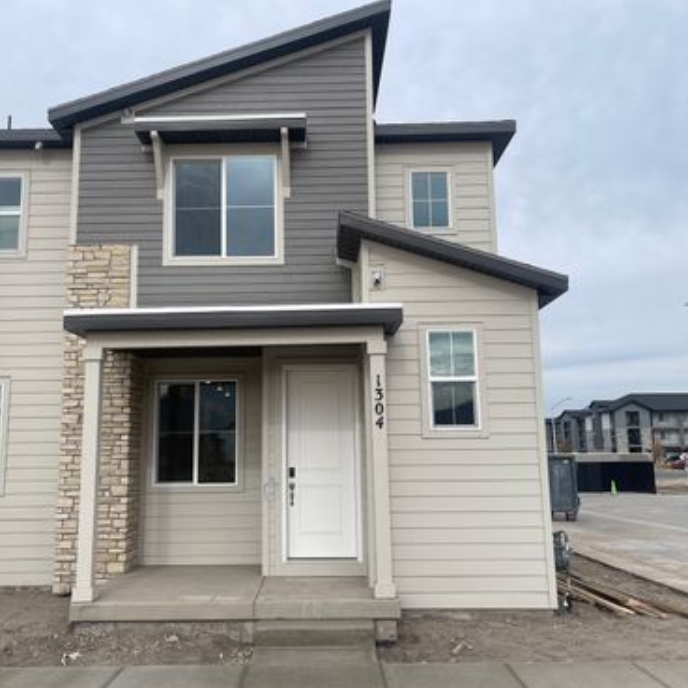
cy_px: 343
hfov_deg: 53.9
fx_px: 675
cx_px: 301
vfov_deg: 54.0
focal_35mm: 30
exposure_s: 1/2786
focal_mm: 5.1
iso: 32
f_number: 1.6
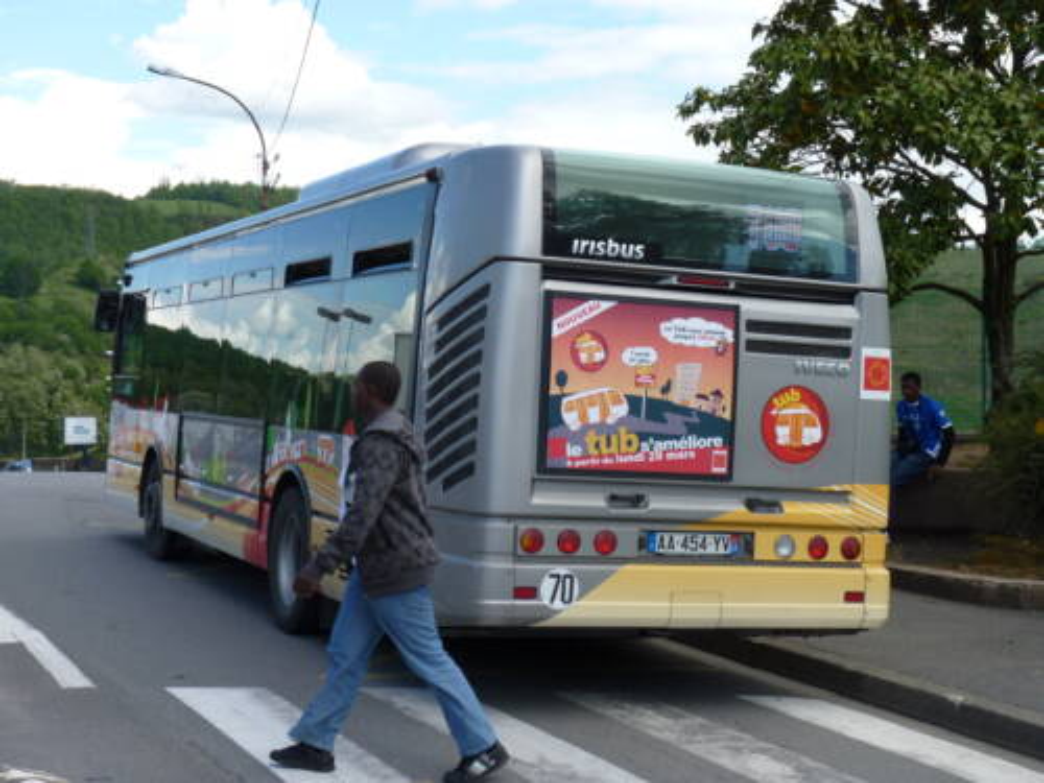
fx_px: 1840
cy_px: 392
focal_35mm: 61
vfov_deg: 24.0
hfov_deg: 31.7
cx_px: 522
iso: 80
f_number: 4.5
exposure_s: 1/200
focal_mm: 10.8
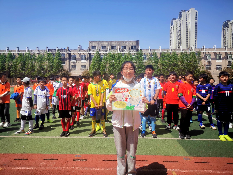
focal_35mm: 27
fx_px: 182
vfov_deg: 51.4
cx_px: 116
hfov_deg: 65.3
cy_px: 88
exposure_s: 1/4016
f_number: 1.8
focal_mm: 4.75
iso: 50
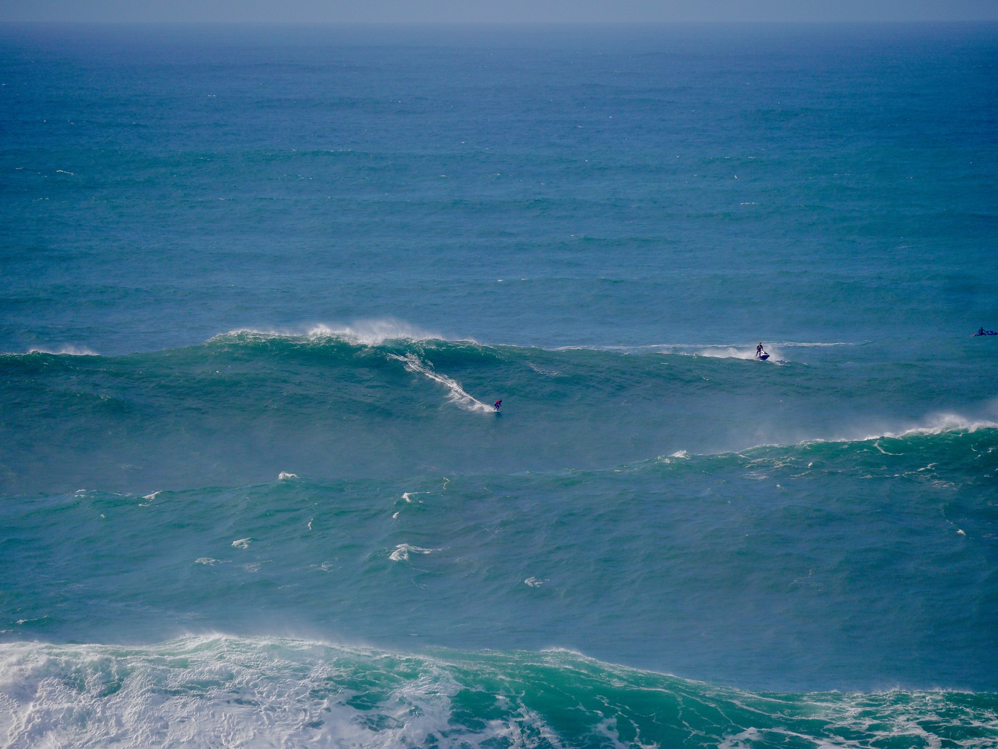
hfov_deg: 6.6
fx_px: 8649
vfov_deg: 5.0
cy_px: 374
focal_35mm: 300
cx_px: 499
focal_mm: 150
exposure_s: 1/640
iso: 160
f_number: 7.1
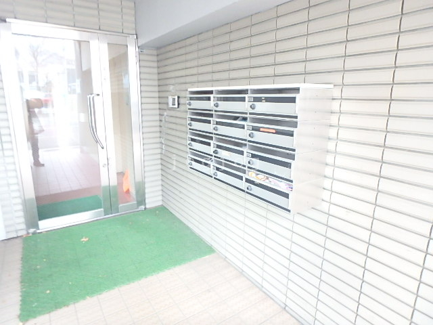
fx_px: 263
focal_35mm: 21
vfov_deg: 63.4
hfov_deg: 79.0
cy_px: 162
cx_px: 216
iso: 800
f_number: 3.5
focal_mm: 3.7
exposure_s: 1/20
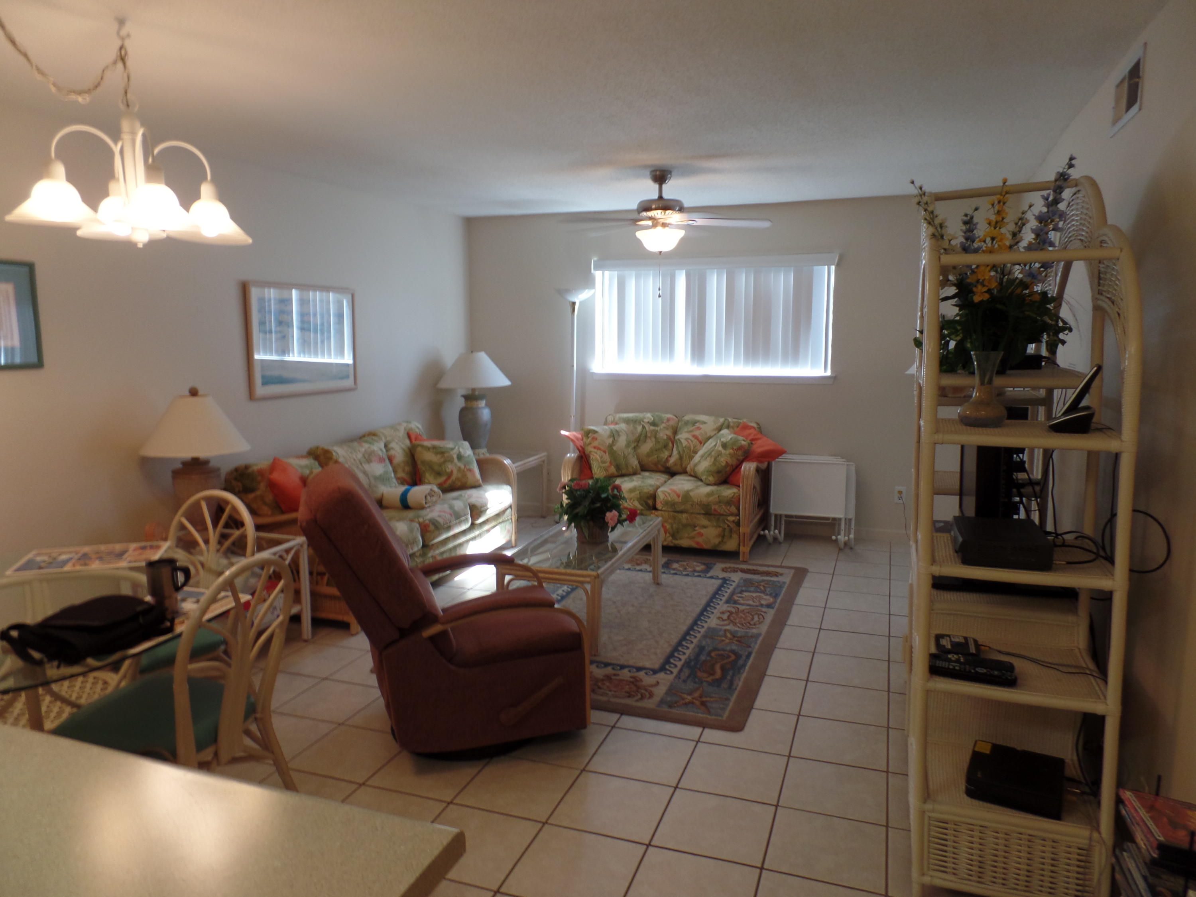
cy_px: 448
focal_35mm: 23
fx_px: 795
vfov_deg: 58.9
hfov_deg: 73.9
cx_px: 598
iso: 120
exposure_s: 1/30
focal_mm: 4.1
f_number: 2.8
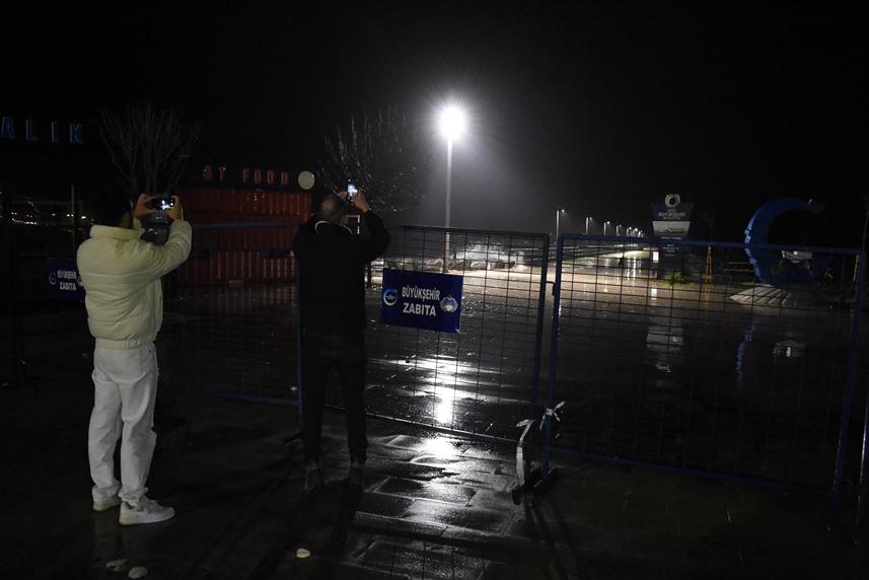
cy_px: 290
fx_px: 652
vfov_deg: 48.0
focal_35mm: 27
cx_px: 434
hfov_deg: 67.4
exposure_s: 1/50
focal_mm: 18
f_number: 3.5
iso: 8000
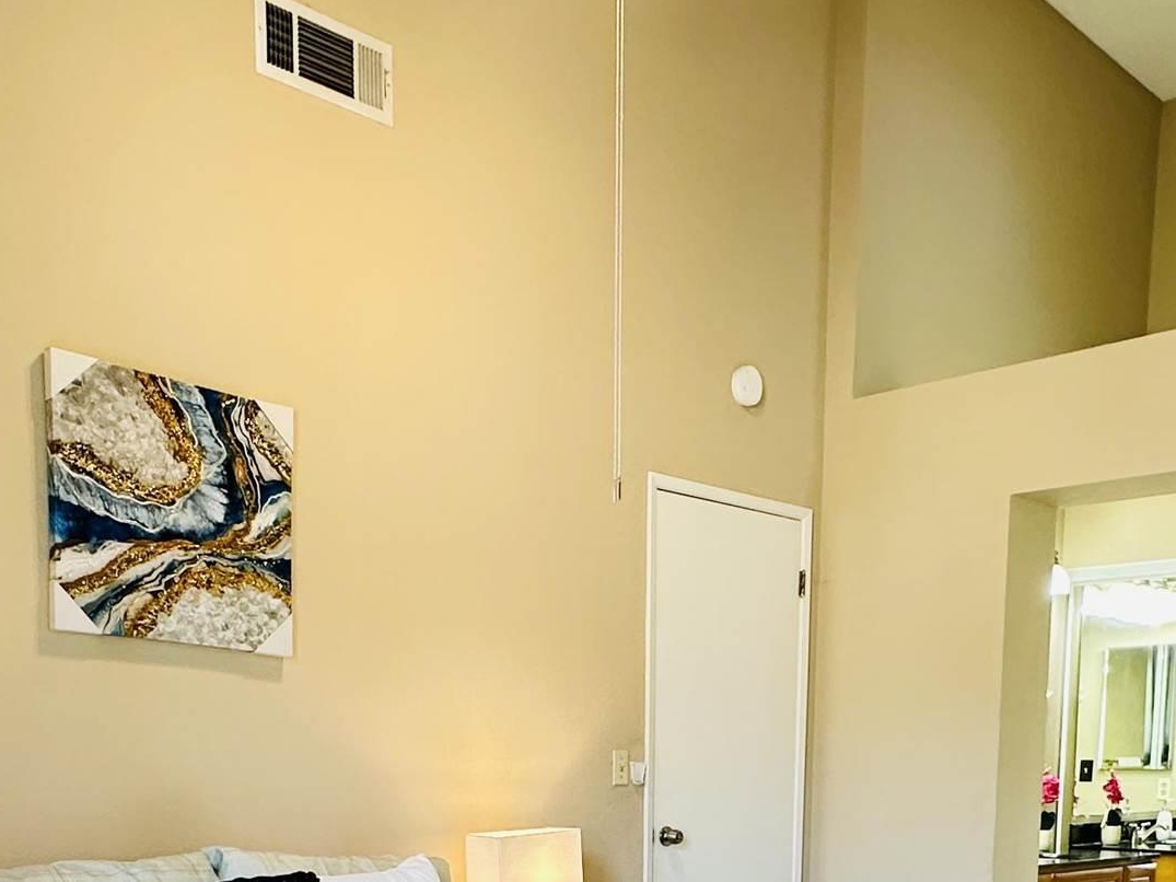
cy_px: 978
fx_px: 1359
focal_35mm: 40
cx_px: 617
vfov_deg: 31.7
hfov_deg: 46.8
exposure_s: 1/60
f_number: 2.2
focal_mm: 2.22
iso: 200
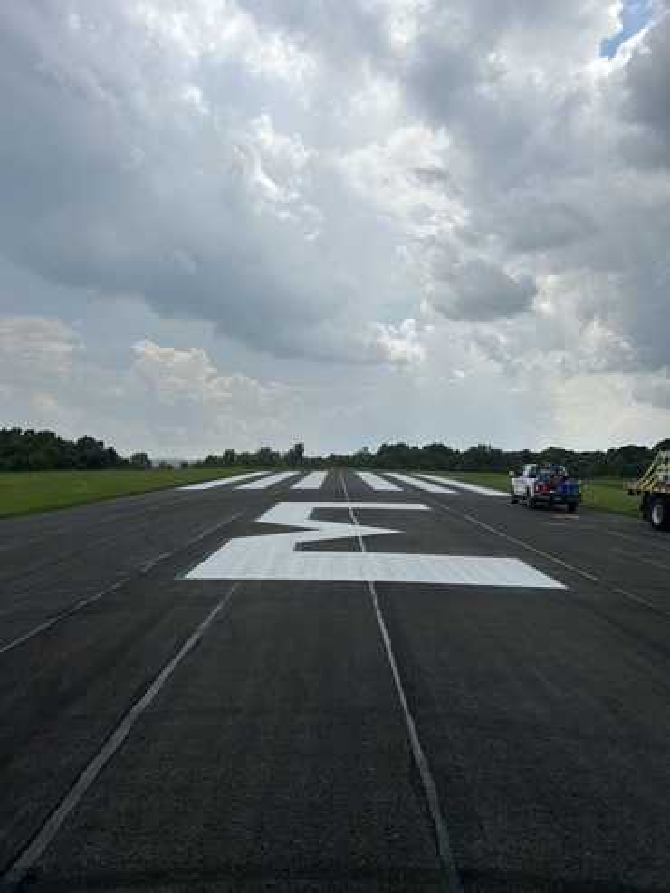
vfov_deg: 67.3
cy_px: 446
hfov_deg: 53.1
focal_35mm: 26
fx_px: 671
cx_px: 335
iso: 50
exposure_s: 1/7463
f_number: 1.5
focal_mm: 5.7
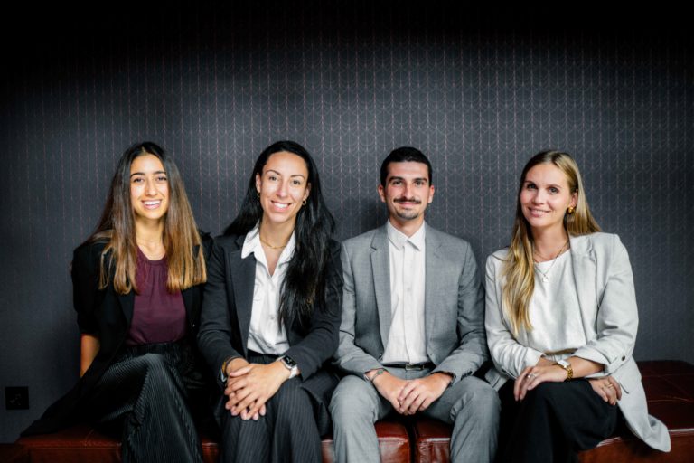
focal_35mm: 35
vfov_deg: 37.9
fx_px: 675
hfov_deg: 54.4
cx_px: 347
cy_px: 232
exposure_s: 1/250
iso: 1600
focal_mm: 35
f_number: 1.6
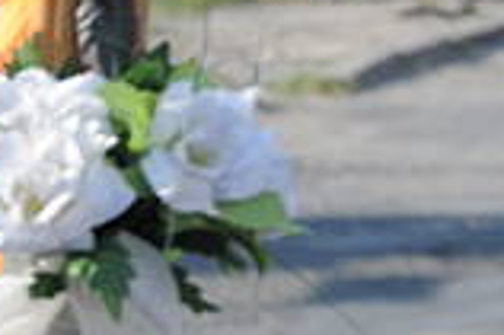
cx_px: 1155
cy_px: 40
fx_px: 11883
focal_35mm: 850
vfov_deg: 1.6
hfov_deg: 2.4
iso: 400
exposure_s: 1/640
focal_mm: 105
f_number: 6.3
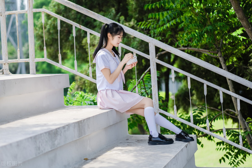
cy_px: 84
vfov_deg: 16.3
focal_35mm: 84
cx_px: 126
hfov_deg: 24.2
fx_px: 588
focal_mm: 56
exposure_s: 1/9000
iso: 250
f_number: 1.2
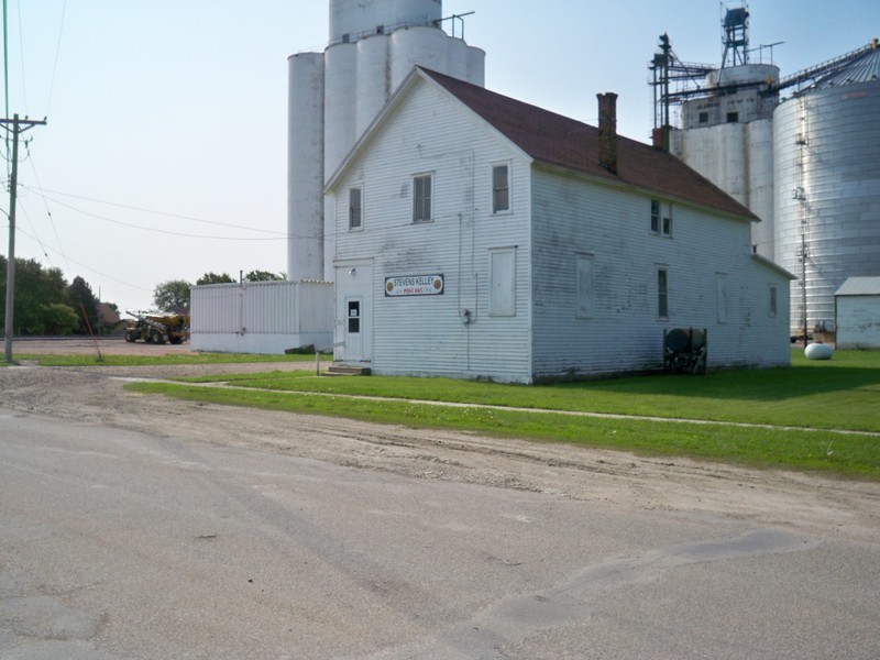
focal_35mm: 35
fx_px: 890
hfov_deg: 52.6
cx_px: 440
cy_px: 330
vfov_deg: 40.7
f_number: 4.7
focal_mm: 6.3
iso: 100
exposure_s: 1/640
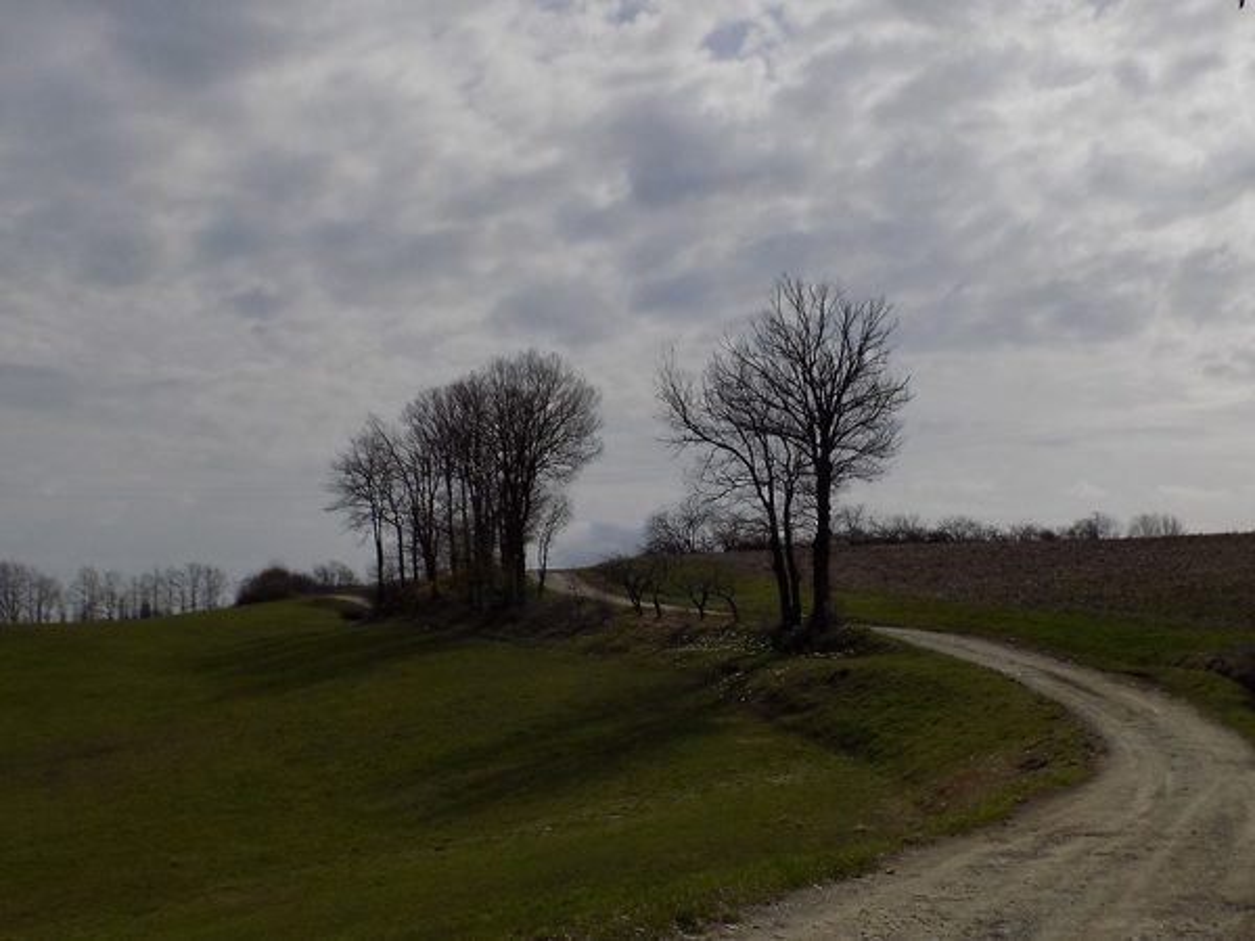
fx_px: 1668
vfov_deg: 31.5
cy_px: 470
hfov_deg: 41.2
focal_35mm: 46
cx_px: 628
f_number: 11.8
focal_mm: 8.1
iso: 80
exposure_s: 1/320
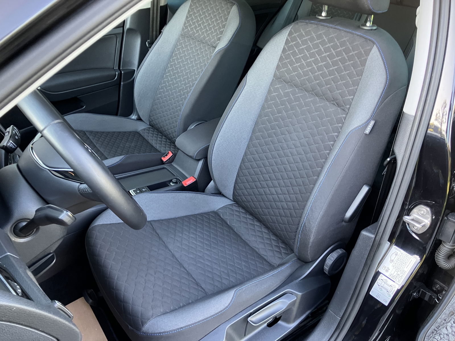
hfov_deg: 63.4
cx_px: 228
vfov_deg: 49.7
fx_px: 368
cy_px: 170
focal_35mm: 28
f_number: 1.8
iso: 200
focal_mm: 3.99
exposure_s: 1/60
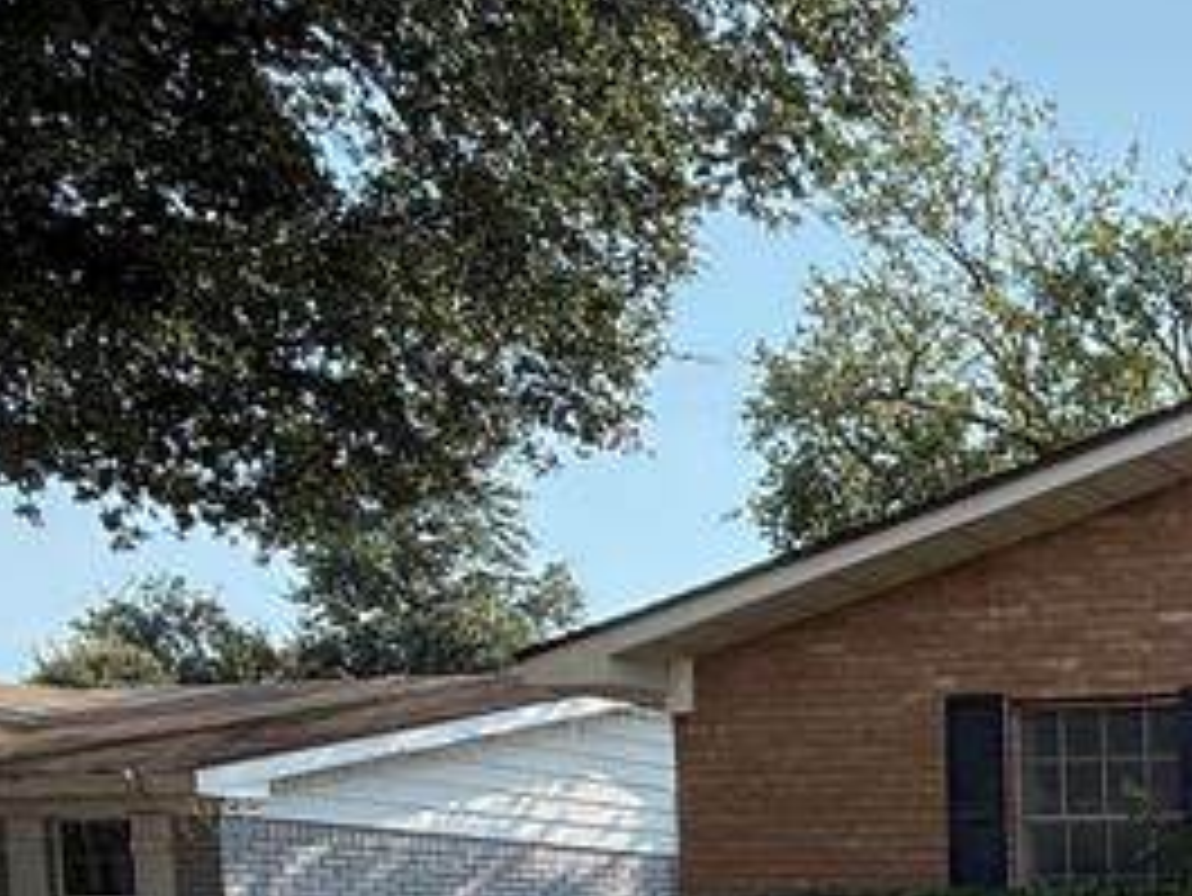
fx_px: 1860
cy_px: 1121
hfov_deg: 26.2
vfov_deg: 24.2
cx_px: 1777
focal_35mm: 54
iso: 50
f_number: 2.2
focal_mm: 2.22
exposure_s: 1/638
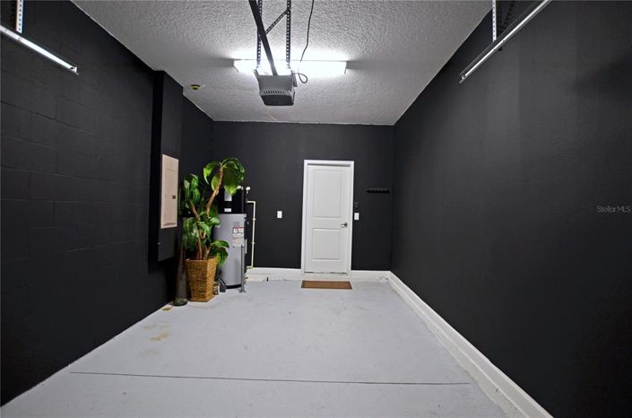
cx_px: 316
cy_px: 209
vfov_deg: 77.0
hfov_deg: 100.5
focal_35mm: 15
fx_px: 263
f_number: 4
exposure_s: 1/30
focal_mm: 10
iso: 360
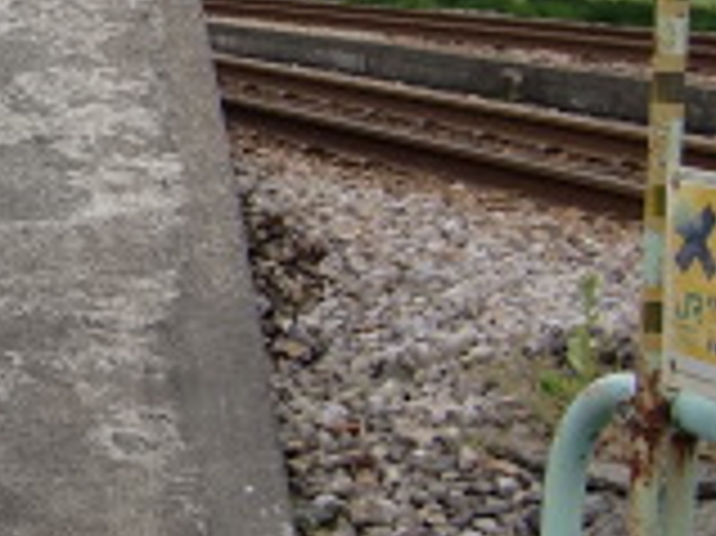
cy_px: 225
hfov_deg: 16.5
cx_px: -216
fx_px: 2336
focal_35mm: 113
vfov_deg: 13.1
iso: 64
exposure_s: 1/200
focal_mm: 4.9
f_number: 7
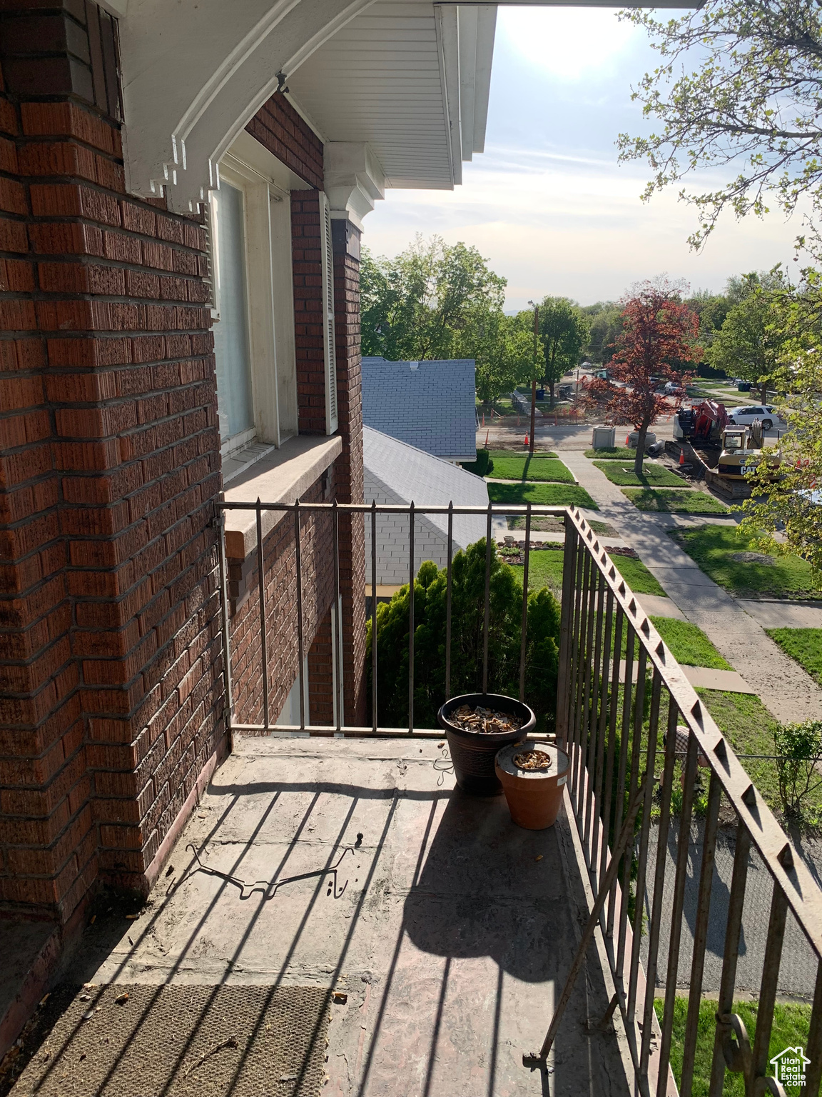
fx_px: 823
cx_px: 411
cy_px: 548
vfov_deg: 67.3
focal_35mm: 26
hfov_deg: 53.1
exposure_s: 1/1427
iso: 25
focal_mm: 4.25
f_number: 1.8
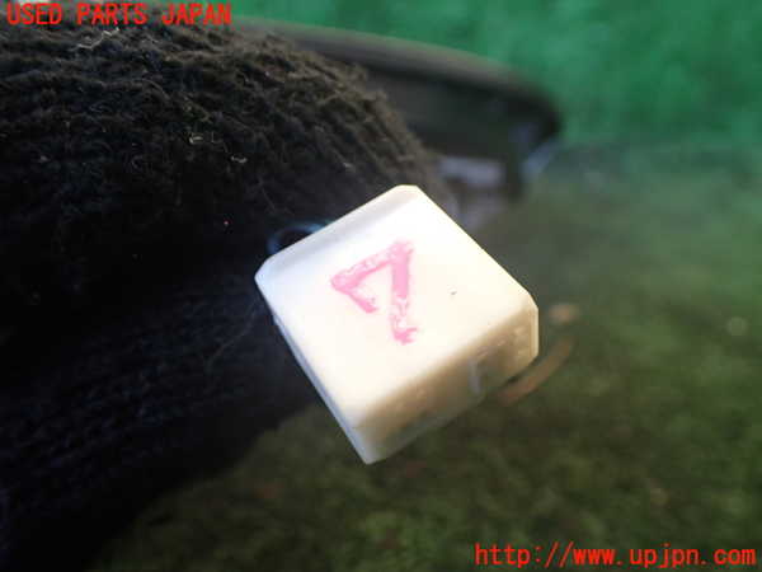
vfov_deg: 46.8
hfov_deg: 60.0
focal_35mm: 30
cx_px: 381
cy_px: 286
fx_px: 660
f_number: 2.3
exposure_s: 1/125
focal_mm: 5.4
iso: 250
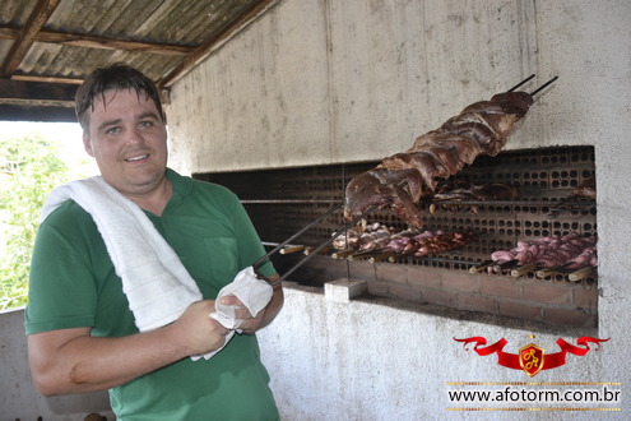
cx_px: 316
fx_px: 526
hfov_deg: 61.9
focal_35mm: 30
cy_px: 210
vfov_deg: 43.6
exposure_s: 1/125
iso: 360
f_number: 4
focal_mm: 20
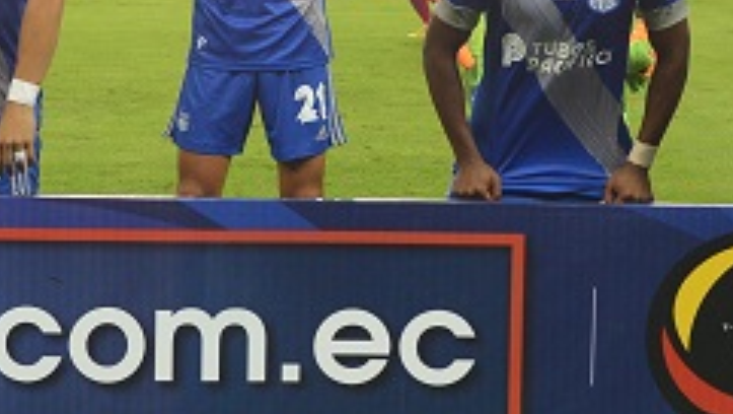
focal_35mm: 179
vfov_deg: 6.8
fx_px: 3482
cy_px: 134
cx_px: 443
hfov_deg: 12.0
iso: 1600
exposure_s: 1/640
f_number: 4
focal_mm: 50
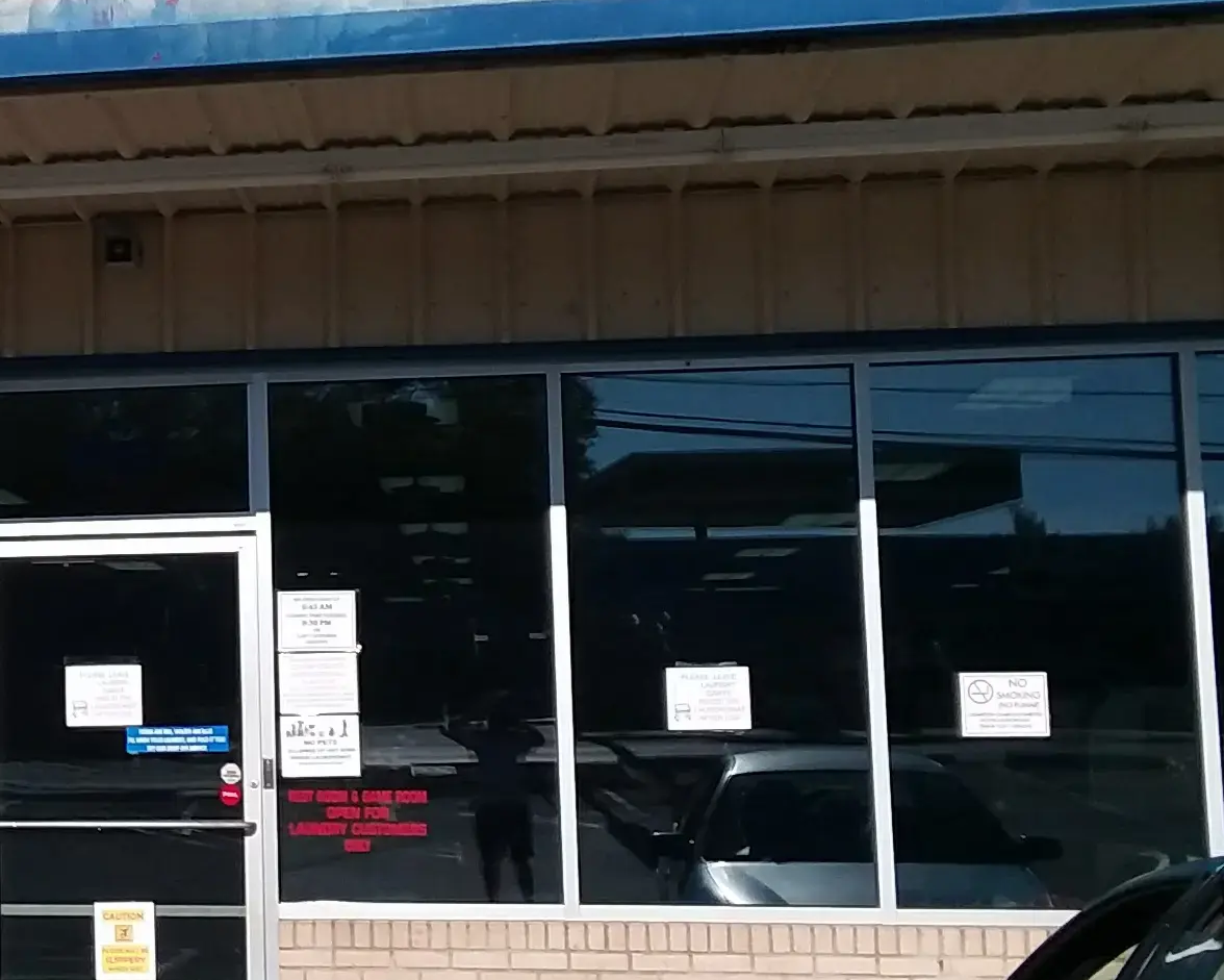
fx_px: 2246
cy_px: 448
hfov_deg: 29.2
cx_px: 108
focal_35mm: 62
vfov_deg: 24.6
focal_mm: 2.47
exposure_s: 1/2867
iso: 40
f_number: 1.9
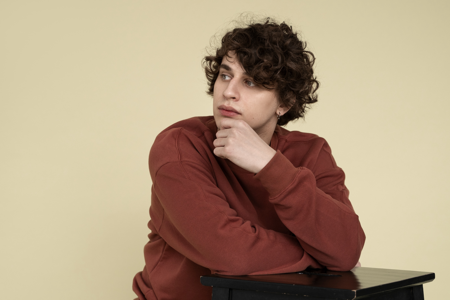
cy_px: 150
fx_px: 837
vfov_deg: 20.3
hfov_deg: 30.1
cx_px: 225
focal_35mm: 67
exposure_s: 1/160
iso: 320
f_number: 3.2
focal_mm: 45
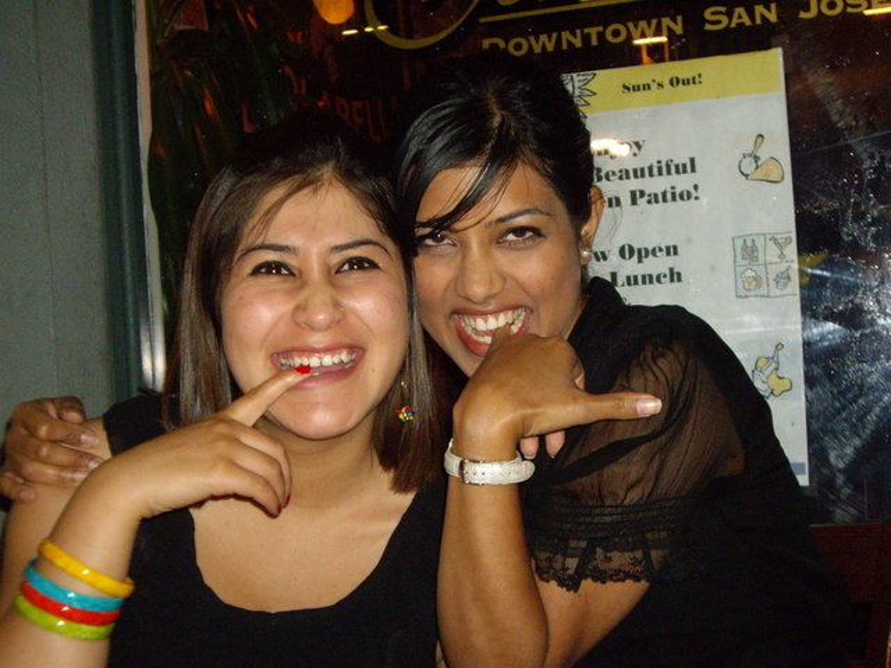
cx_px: 446
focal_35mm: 55
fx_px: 1416
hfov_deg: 34.9
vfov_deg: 26.6
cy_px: 334
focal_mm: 9
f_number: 3.3
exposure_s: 1/60
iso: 400
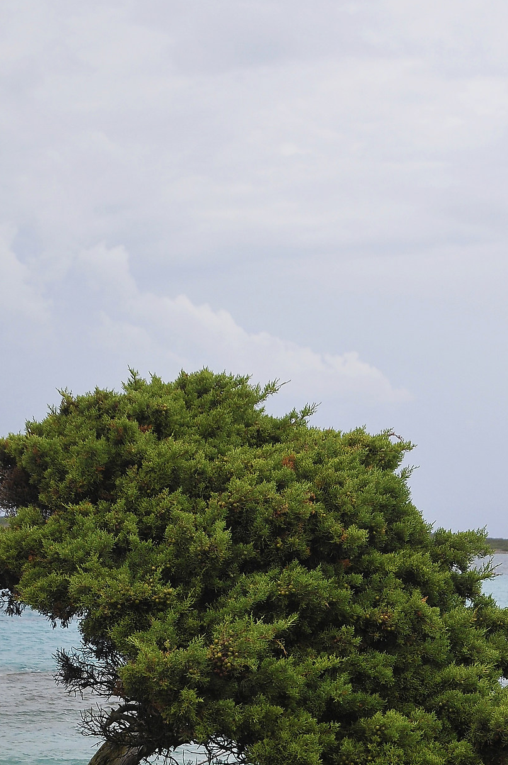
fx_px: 1635
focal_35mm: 77
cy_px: 733
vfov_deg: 25.3
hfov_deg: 17.6
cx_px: 312
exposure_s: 1/1250
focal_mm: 26
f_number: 6.3
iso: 320
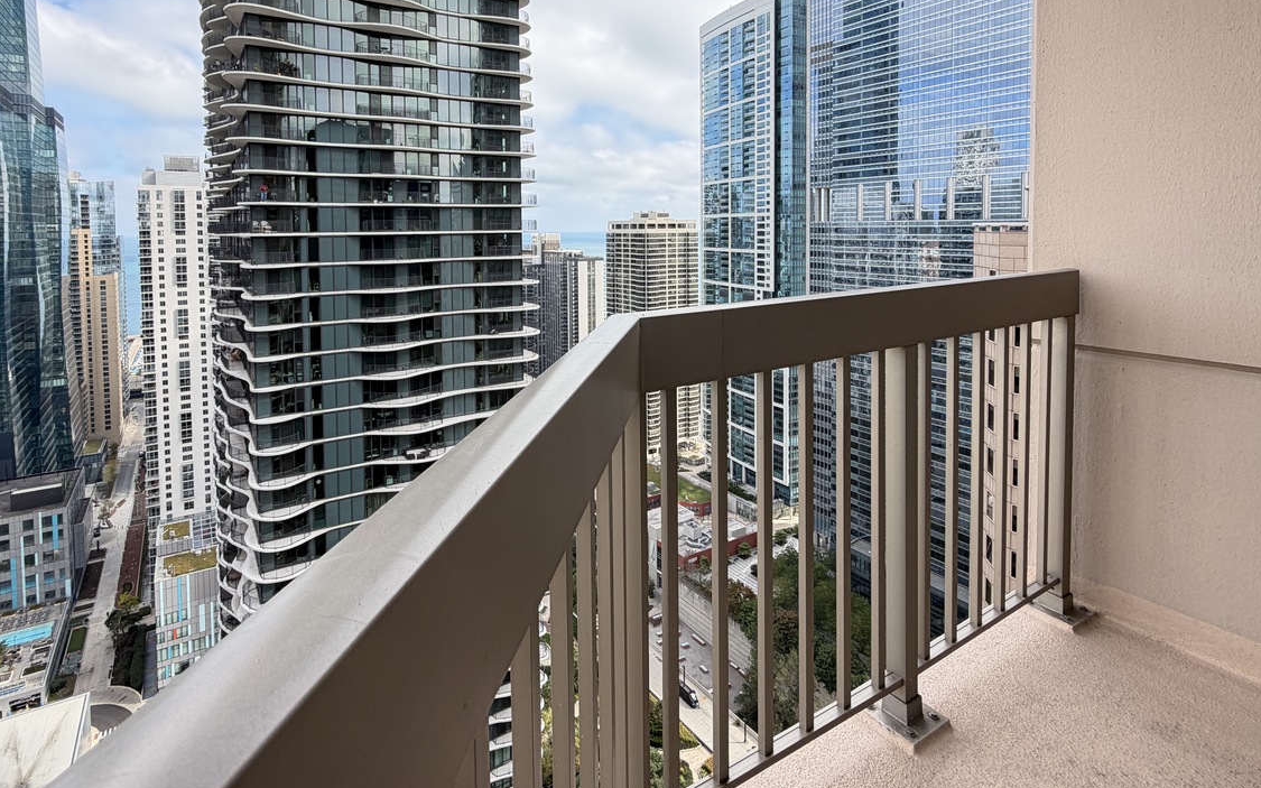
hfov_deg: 87.7
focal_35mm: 19
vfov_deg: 60.5
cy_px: 251
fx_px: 653
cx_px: 564
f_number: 2.2
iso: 50
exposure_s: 1/301
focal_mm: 2.22
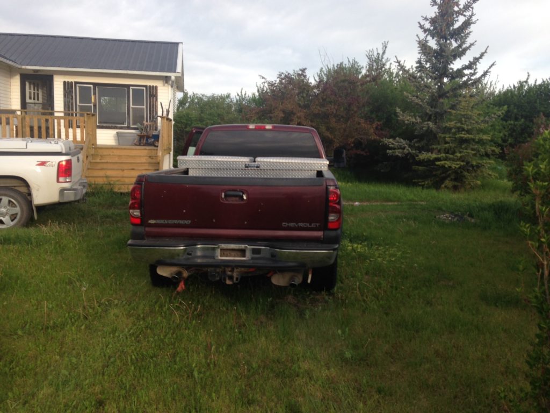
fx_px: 524
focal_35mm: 33
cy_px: 206
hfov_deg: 55.4
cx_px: 275
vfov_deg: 42.9
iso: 50
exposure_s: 1/366
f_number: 2.4
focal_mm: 4.12
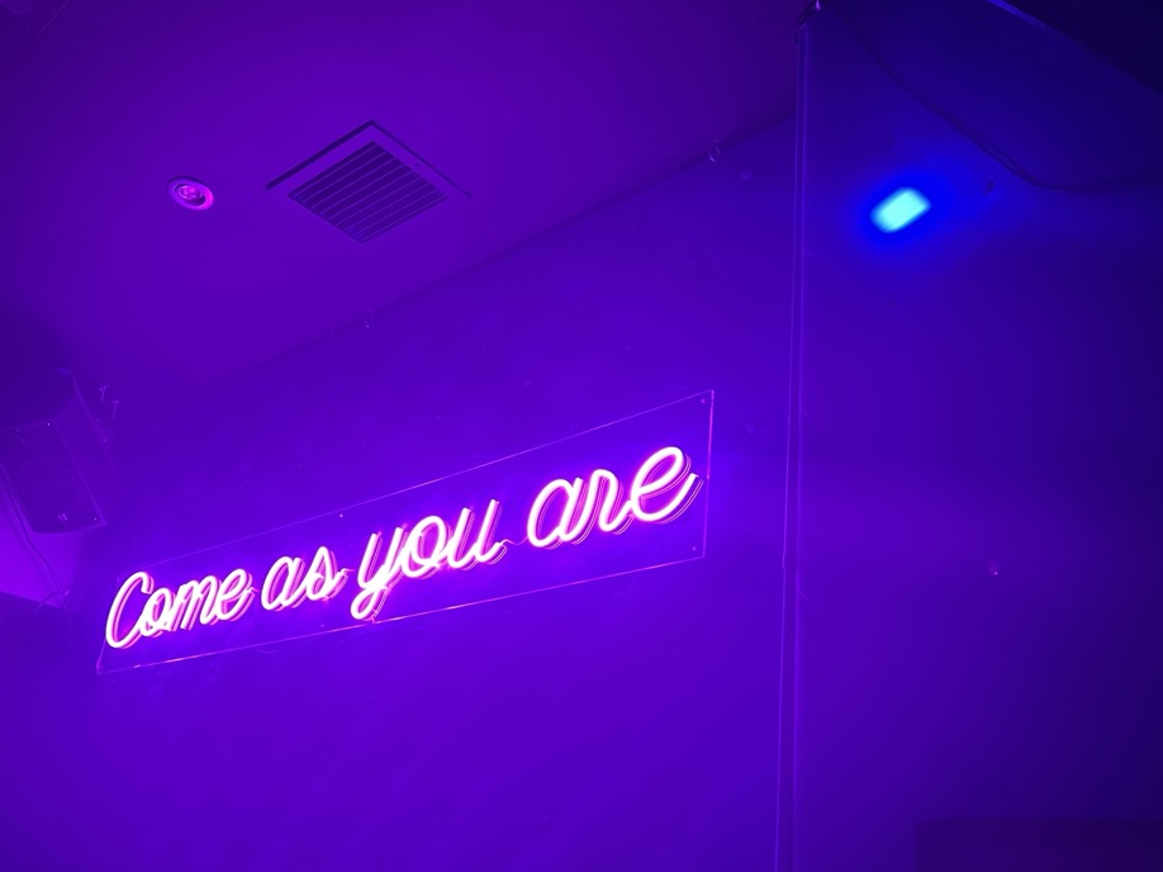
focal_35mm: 34
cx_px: 421
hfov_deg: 53.2
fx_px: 1142
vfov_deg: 41.4
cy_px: 554
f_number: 1.5
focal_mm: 5.7
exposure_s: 1/50
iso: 400
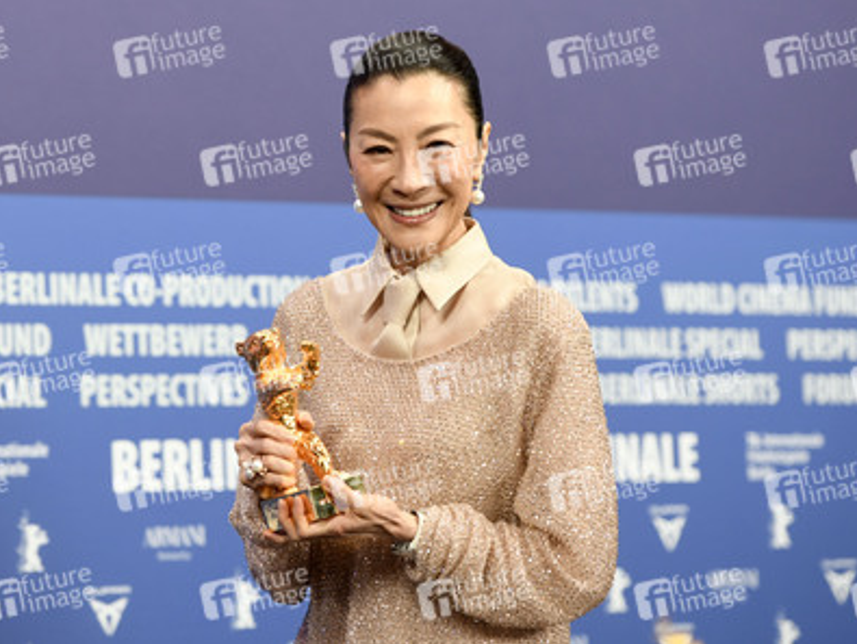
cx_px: 415
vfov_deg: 10.8
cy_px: 323
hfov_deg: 14.4
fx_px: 3395
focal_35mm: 137
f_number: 3.5
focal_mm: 125
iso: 1000
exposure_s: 1/200
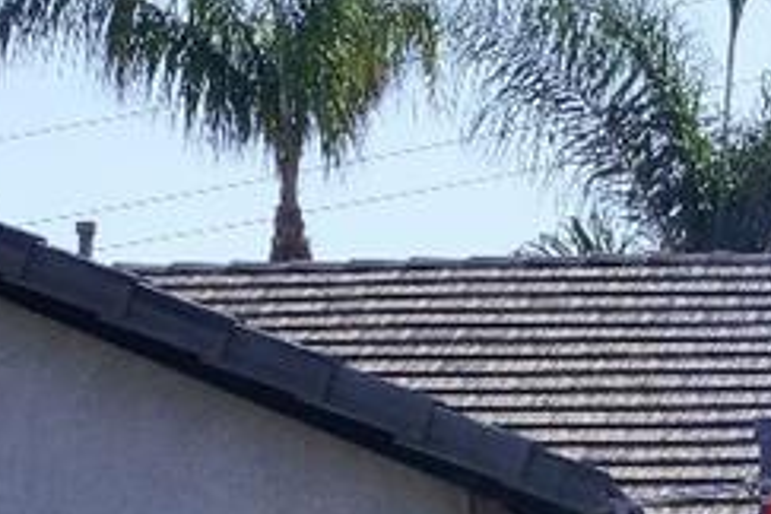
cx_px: 552
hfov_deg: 9.3
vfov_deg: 6.1
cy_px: 882
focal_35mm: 222
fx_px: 4754
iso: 100
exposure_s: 1/125
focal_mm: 24
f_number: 16
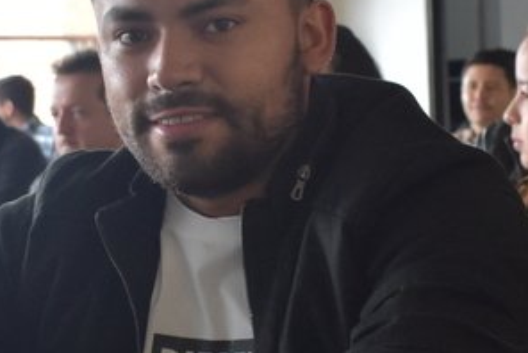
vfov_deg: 8.1
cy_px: 298
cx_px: 375
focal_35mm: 170
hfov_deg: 12.1
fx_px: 2496
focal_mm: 28
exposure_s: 1/125
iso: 800
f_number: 5.6
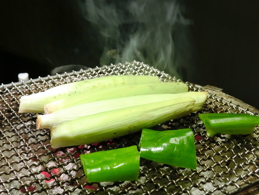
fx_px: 374
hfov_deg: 38.2
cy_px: 98
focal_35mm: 50
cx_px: 130
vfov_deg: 29.1
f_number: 3.7
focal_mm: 11.1
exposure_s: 1/13
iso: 200
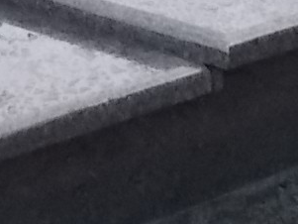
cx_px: 76
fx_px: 1188
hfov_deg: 14.2
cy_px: -220
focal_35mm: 138
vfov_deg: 10.0
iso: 400
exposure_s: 1/200
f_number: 8
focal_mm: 4.6
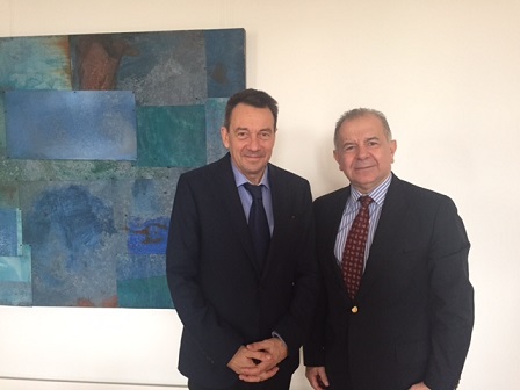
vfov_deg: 48.2
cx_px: 260
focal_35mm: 29
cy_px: 195
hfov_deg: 61.7
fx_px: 436
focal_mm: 4.15
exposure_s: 1/30
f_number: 2.2
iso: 160
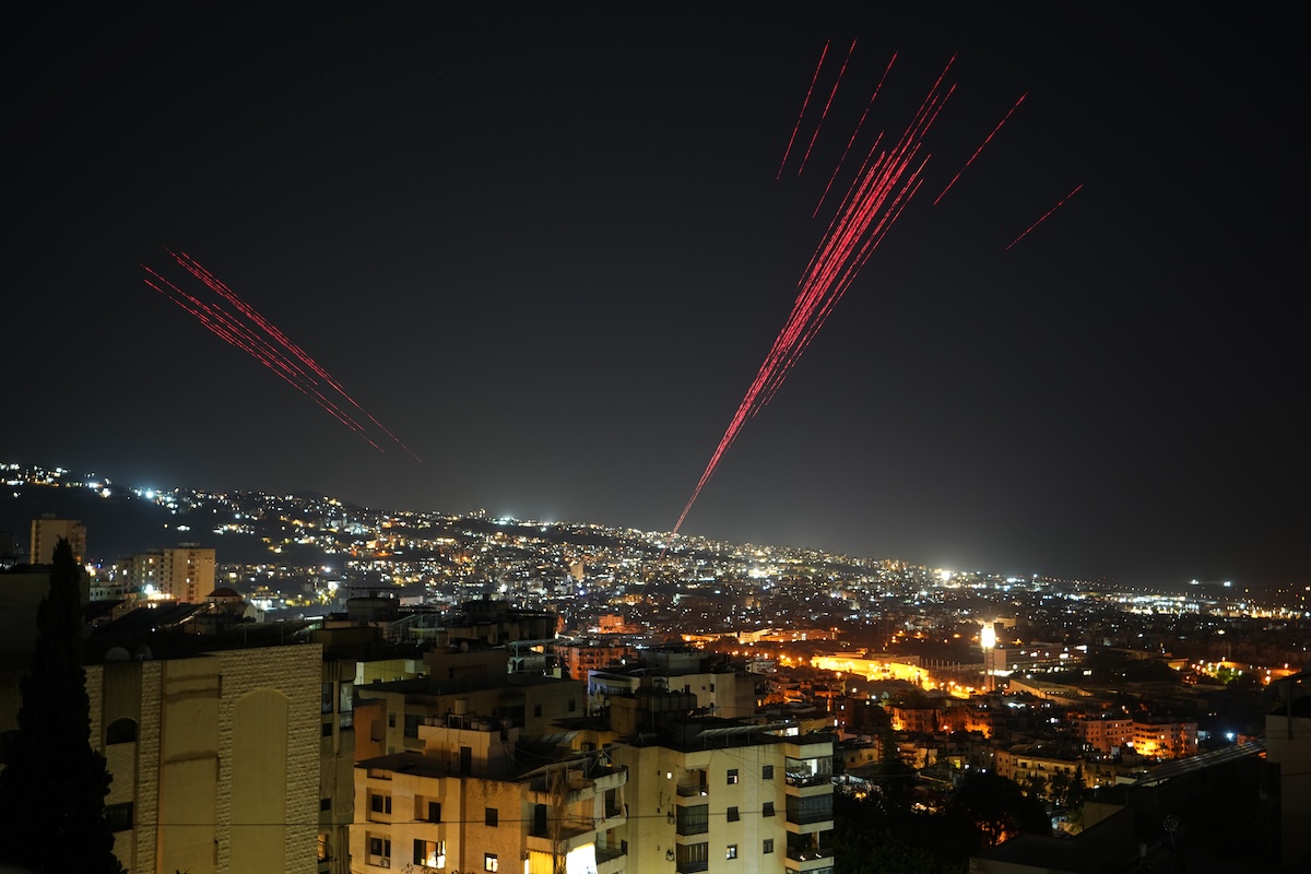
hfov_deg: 54.4
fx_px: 1274
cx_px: 656
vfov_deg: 37.9
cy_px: 437
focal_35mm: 35
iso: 400
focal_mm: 35
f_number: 2.8
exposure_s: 2.5
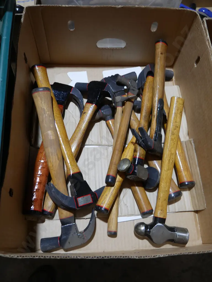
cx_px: 106
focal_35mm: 30
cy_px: 141
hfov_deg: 46.8
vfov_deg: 59.9
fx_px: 245
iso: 200
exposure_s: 1/60
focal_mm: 15
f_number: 3.6
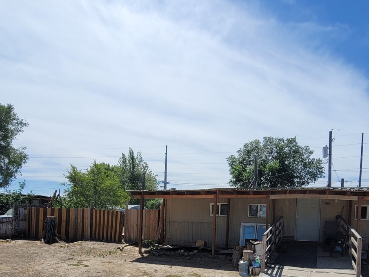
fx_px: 245
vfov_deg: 54.3
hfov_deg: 73.7
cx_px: 204
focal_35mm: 23
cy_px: 227
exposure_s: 1/3327
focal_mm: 2.2
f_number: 2.2
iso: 64
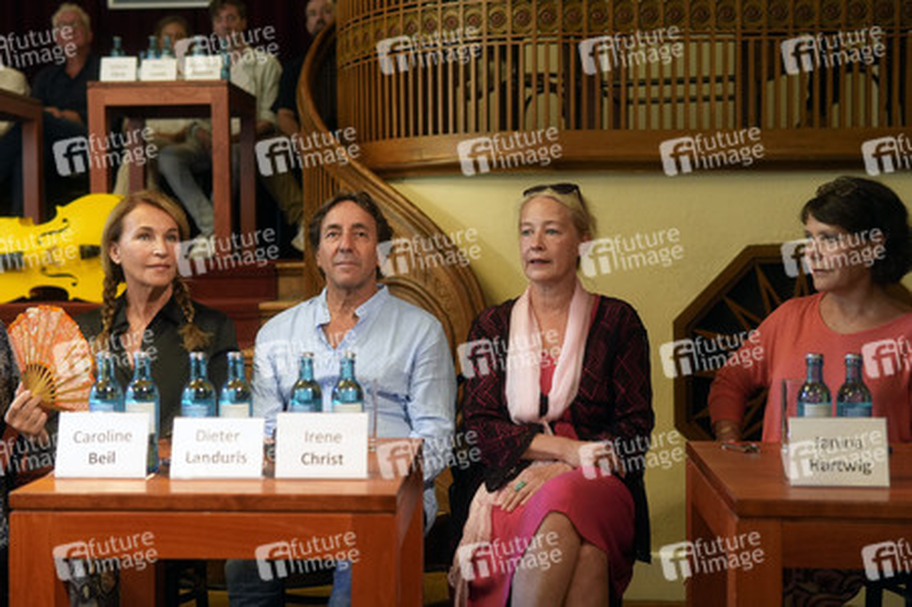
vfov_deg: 29.8
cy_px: 304
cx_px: 456
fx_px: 1139
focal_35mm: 45
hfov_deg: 43.6
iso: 640
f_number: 2
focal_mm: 30
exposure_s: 1/160
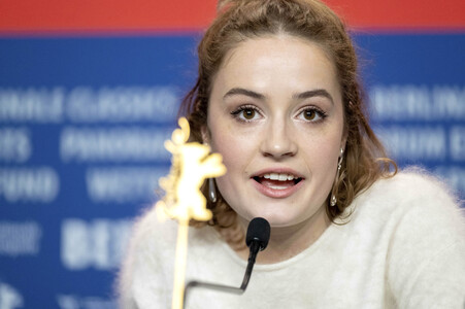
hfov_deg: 9.8
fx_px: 2710
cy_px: 154
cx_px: 232
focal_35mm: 210
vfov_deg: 6.5
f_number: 2.8
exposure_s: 1/340
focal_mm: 140
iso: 2000
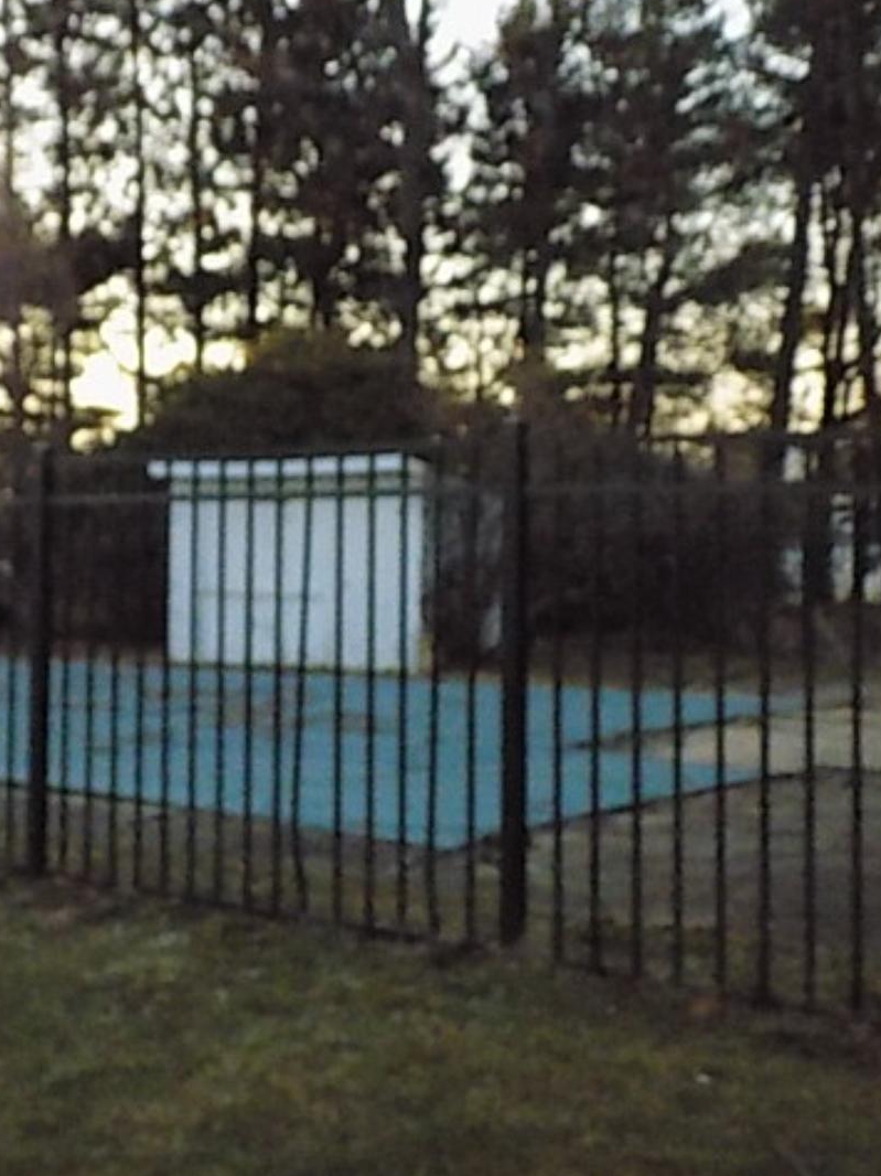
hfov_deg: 28.7
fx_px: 1697
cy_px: 582
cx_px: 236
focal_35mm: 50
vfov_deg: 38.2
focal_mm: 6.6
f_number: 11.2
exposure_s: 1/200
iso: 1600
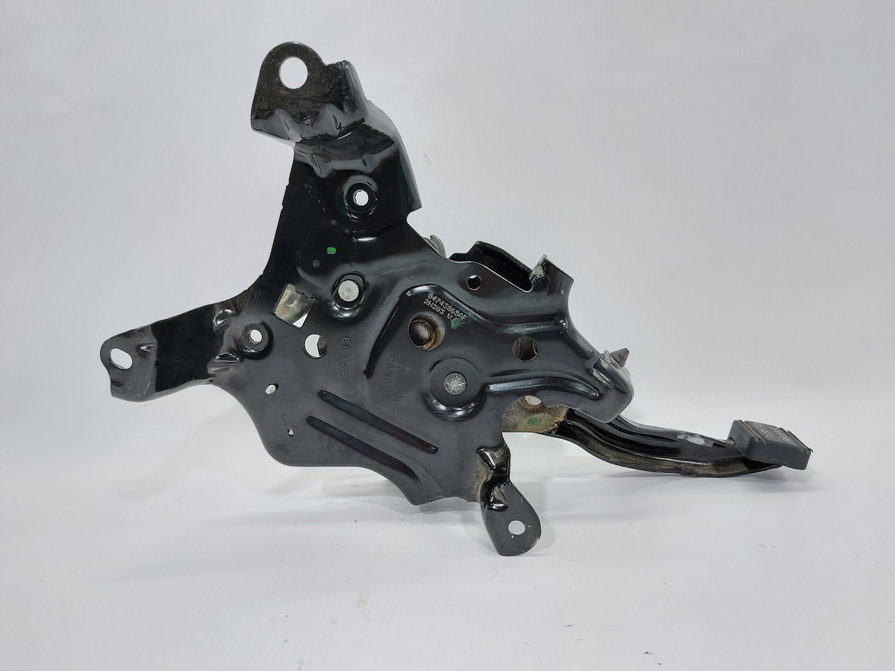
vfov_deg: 56.8
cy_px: 336
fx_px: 620
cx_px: 448
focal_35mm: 24
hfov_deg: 71.6
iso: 80
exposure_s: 1/50
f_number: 1.8
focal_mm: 5.23
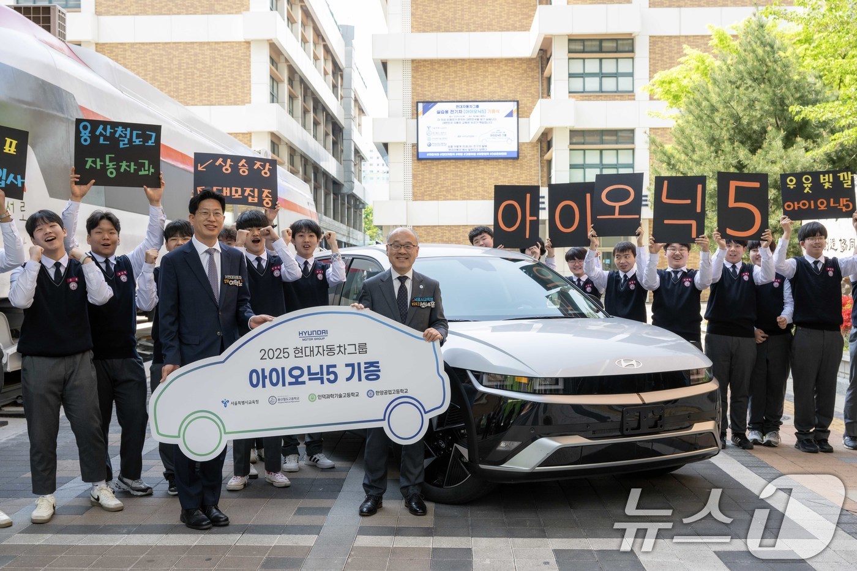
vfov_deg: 33.4
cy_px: 286
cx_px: 428
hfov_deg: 48.5
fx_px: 952
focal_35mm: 40
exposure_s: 1/125
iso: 250
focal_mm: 40
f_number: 7.1
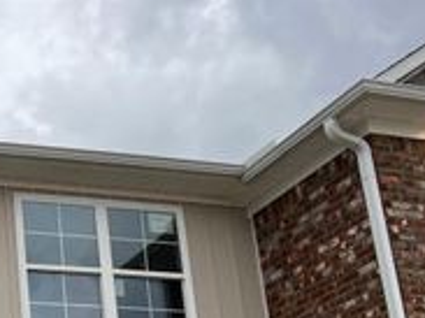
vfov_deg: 19.3
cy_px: 396
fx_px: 871
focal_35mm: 71
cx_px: -125
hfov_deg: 24.1
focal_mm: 5.7
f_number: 1.5
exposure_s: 1/364
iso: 50
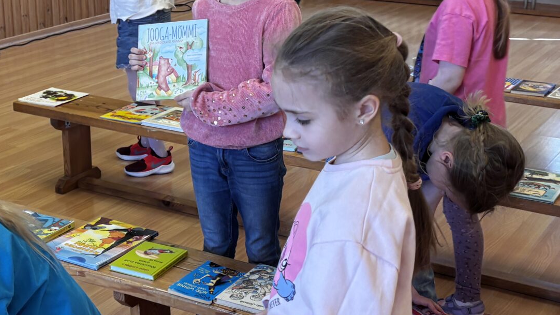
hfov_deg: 31.2
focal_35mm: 67
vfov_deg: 17.9
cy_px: 214
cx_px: 187
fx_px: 995
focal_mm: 5.96
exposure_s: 1/100
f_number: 1.6
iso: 100
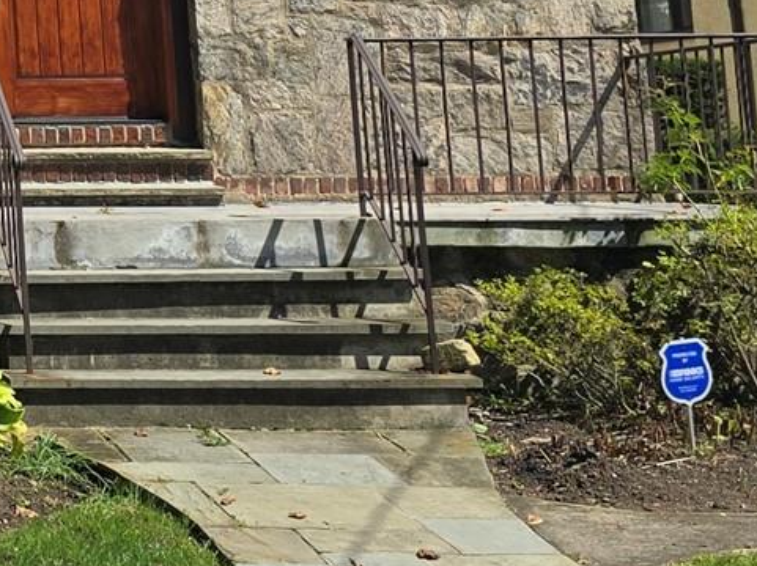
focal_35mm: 98
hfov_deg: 17.0
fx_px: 2142
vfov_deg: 14.2
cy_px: -260
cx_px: -543
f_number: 1.7
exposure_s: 1/671
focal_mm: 6.3
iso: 12
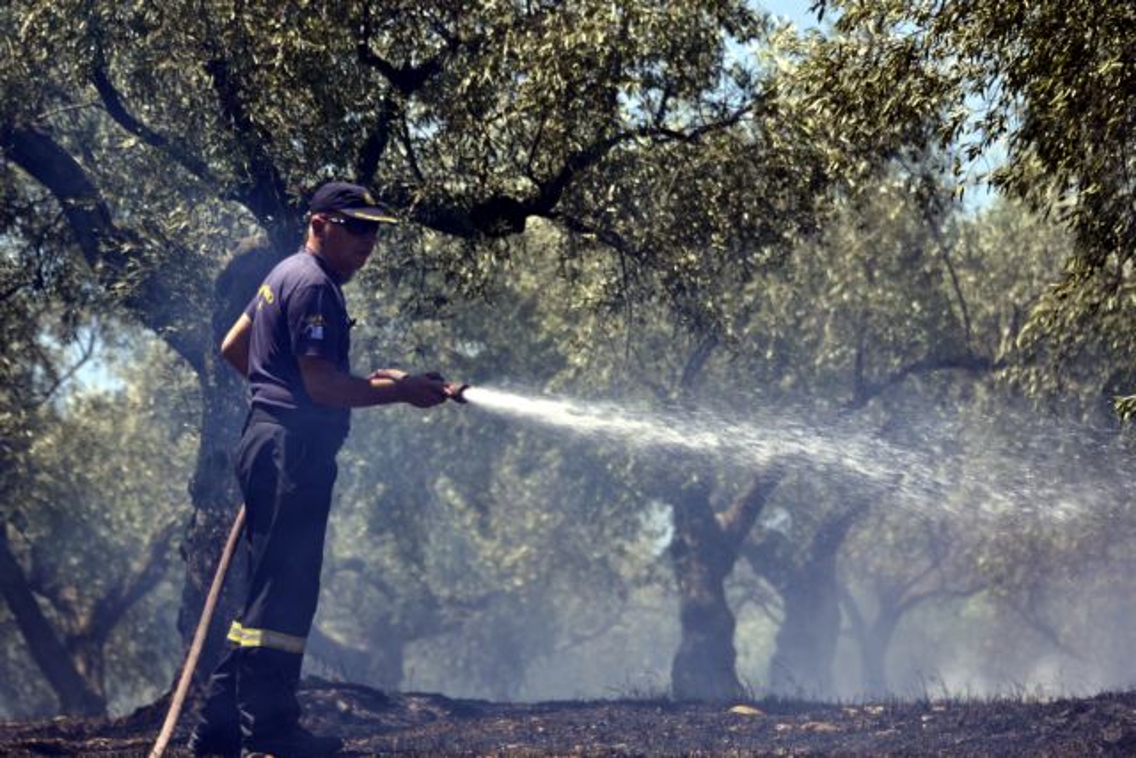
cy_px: 379
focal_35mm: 218
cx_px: 568
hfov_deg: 9.5
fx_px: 6864
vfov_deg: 6.3
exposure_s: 1/500
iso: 100
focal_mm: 145
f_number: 5.6
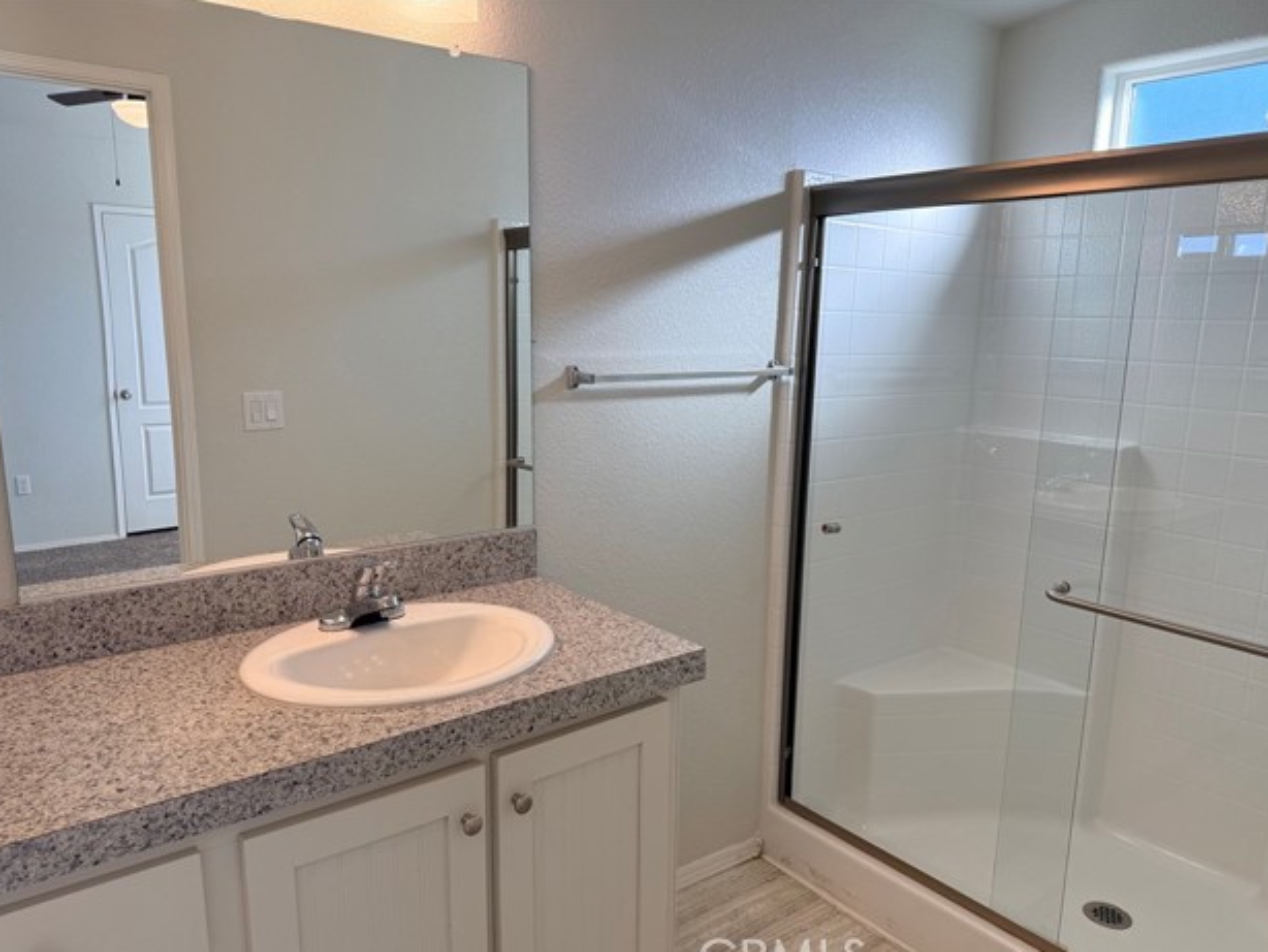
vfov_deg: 54.9
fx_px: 916
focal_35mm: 25
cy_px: 491
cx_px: 630
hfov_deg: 69.4
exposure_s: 1/260
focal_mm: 6.76
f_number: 1.78
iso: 100
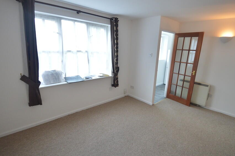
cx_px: 128
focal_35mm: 18
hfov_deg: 89.8
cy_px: 78
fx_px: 117
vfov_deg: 67.3
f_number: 4
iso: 400
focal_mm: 10
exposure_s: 1/60
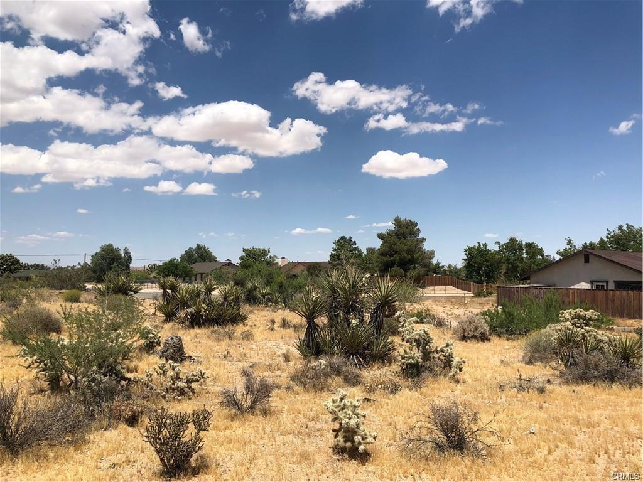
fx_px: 520
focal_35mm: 28
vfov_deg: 49.7
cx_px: 322
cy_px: 241
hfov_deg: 63.4
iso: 20
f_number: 1.8
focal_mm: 3.99
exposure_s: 1/3690
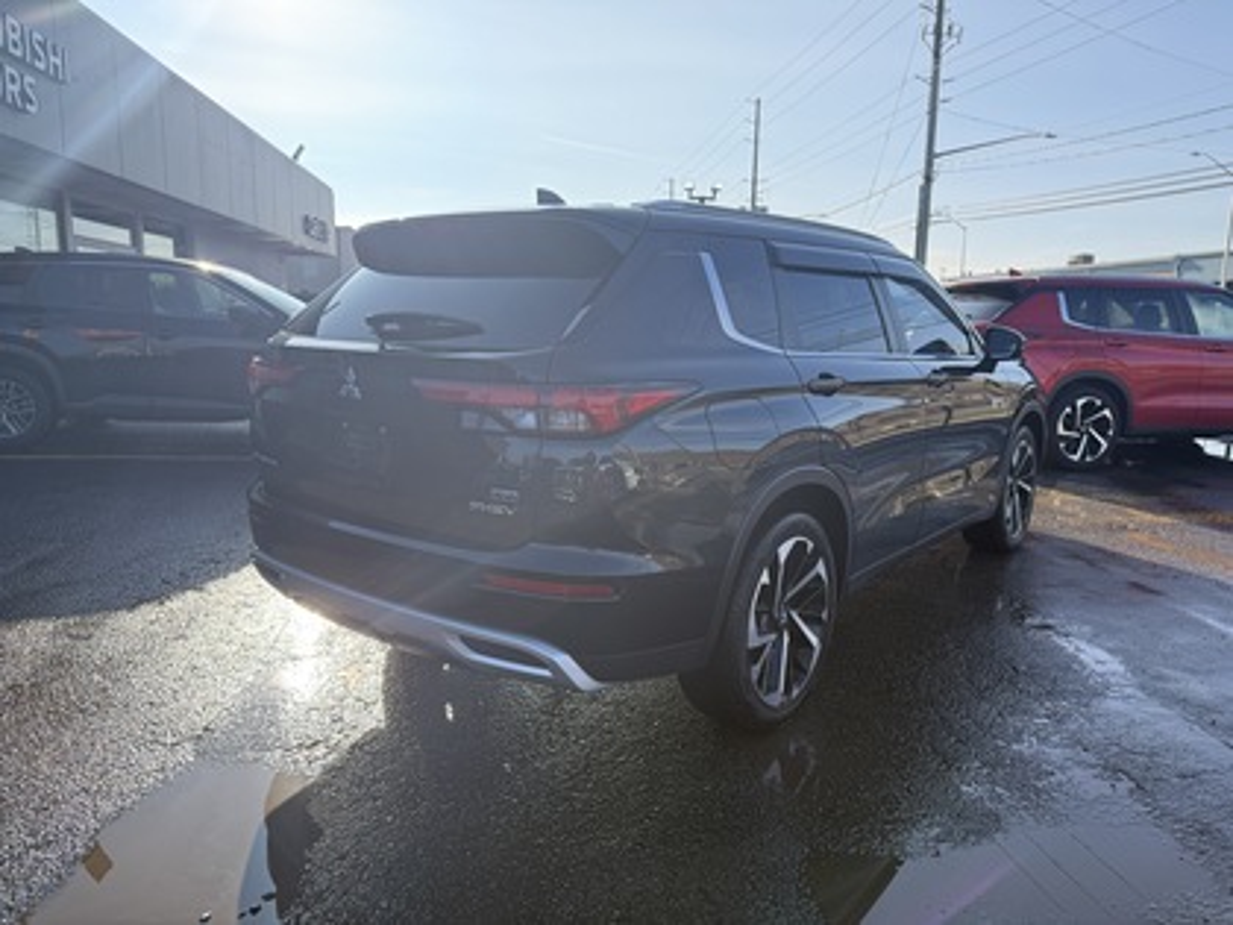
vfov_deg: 56.8
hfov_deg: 71.6
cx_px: 616
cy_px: 462
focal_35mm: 24
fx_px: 855
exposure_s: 1/1770
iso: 100
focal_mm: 6.76
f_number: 1.78
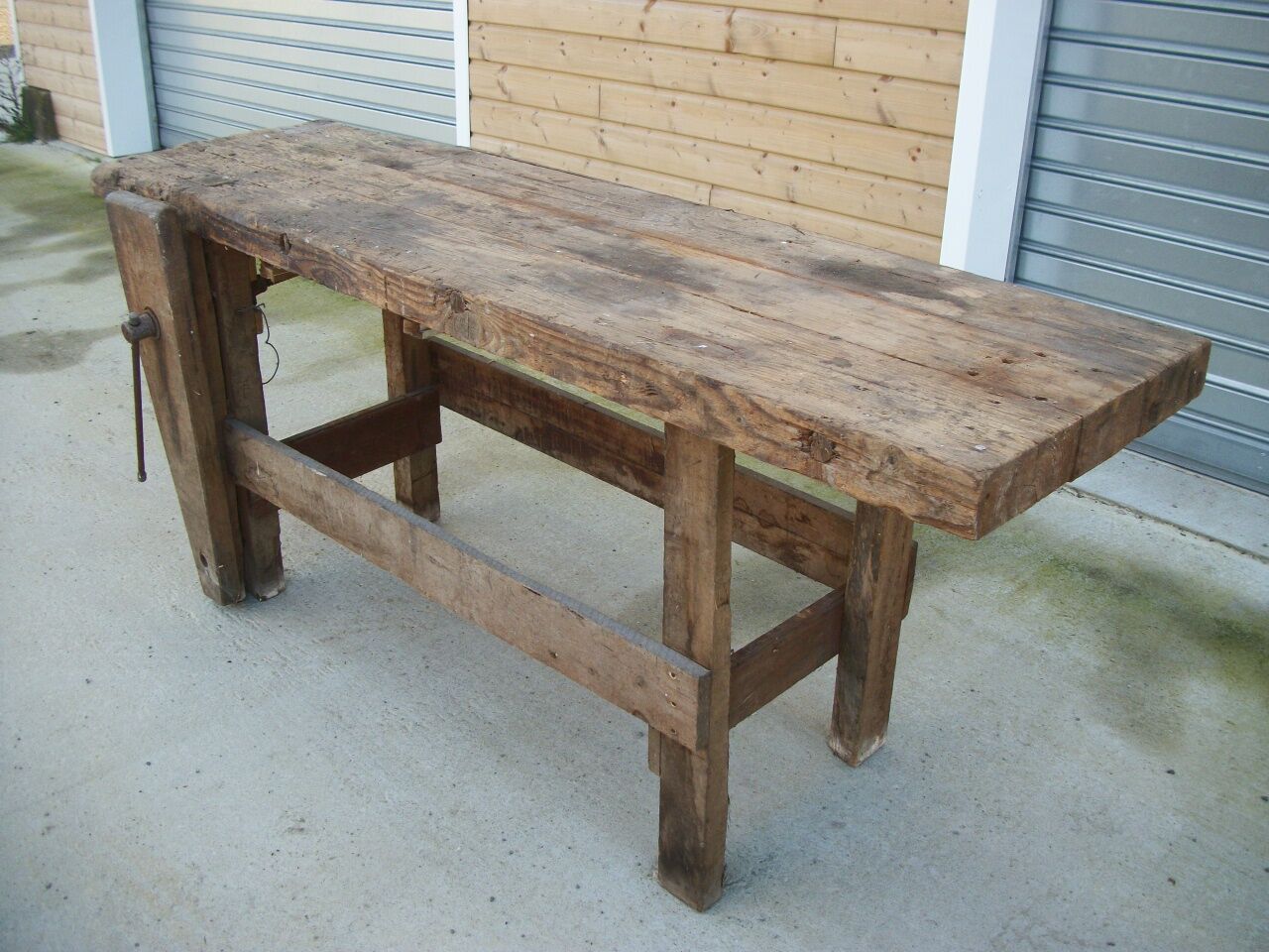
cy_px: 476
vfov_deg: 44.2
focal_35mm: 32
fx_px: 1173
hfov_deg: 56.8
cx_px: 634
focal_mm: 5.7
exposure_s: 1/125
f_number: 2.9
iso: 80
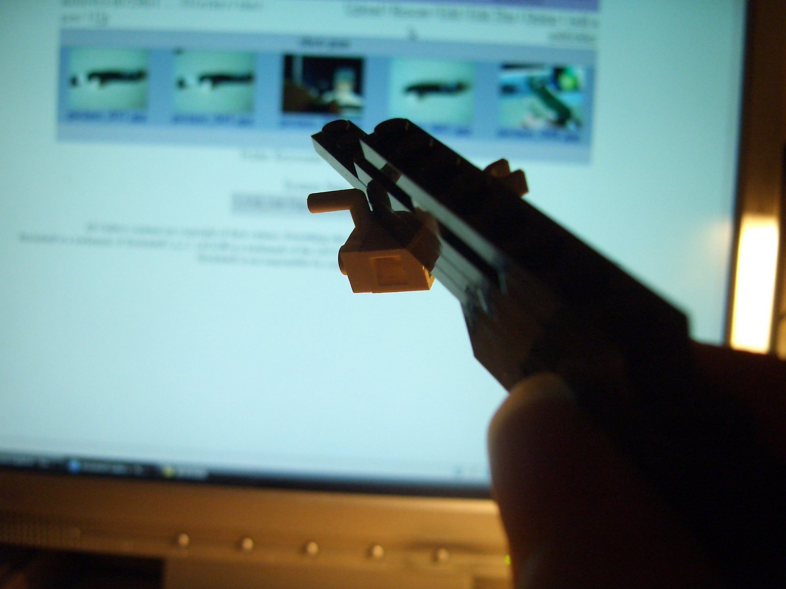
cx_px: 393
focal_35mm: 39
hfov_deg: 47.9
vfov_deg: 36.8
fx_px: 886
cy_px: 294
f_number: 2.8
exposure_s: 1/60
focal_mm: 8
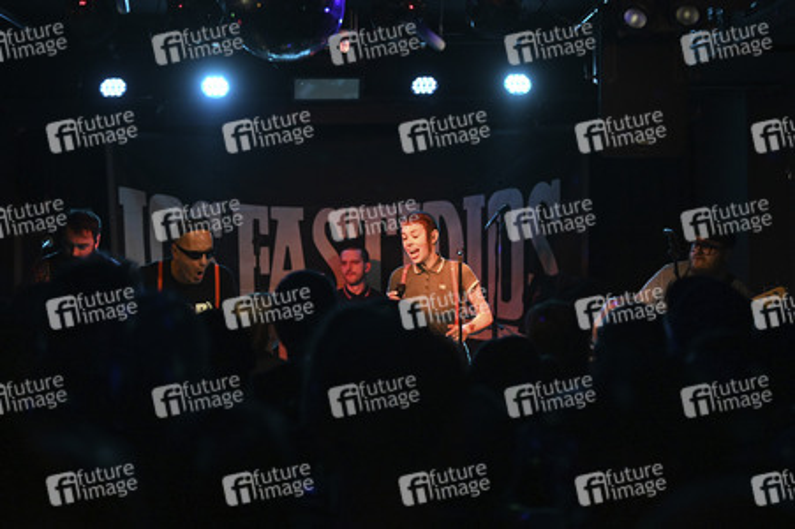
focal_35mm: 75
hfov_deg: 27.0
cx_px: 398
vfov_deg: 18.2
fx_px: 1655
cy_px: 264
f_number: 2.8
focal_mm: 75
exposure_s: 1/320
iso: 6400
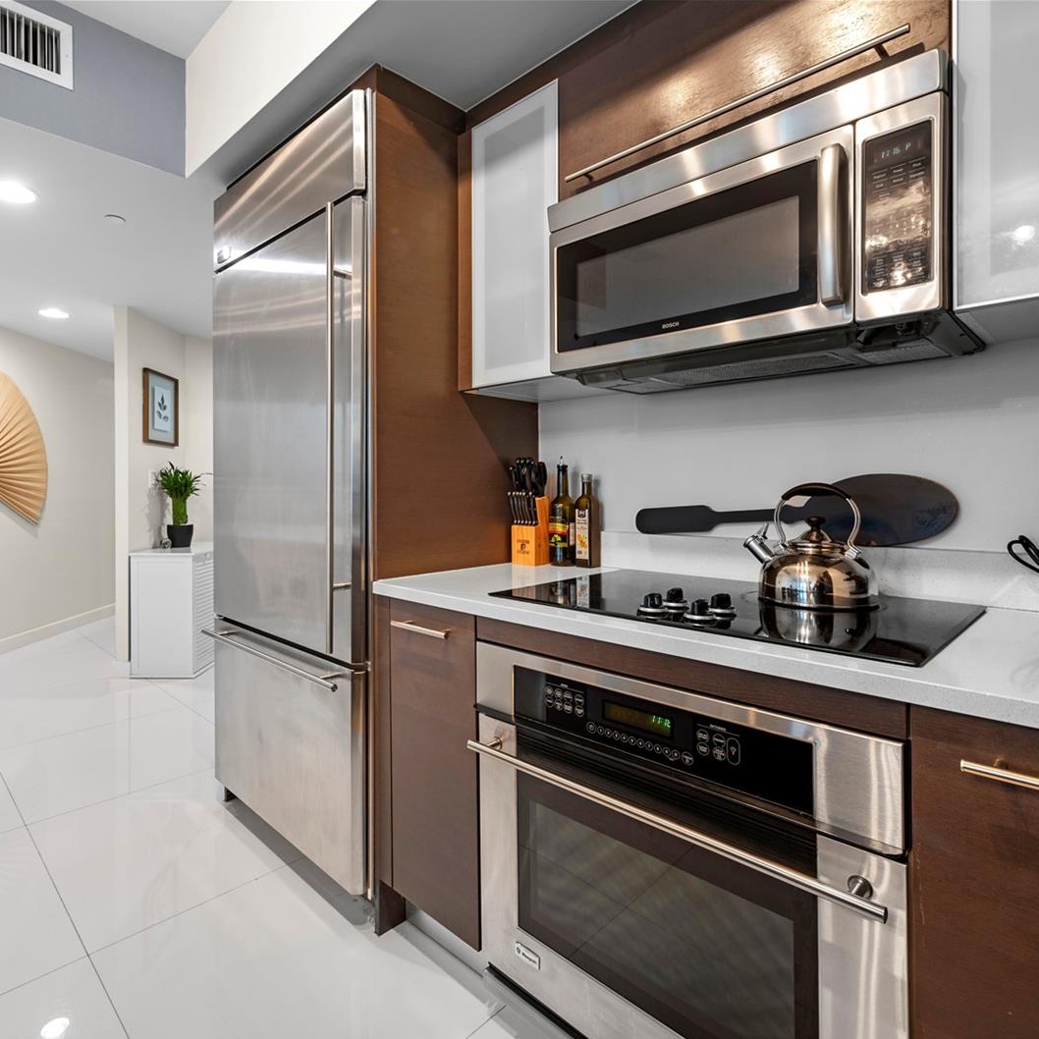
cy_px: 523
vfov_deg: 80.7
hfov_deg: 80.5
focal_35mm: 18
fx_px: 611
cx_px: 465
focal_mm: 14
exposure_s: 1/4
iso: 100
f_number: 8
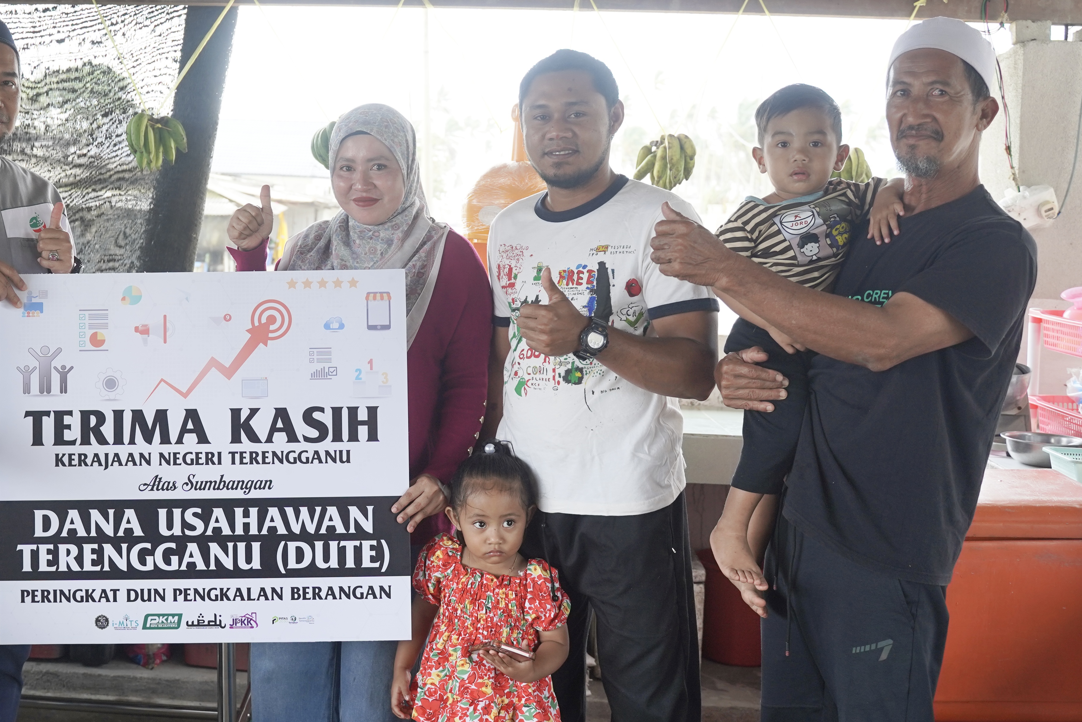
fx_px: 1383
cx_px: 302
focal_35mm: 46
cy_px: 263
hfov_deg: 41.8
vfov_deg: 29.1
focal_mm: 28
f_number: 4
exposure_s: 1/160
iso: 250
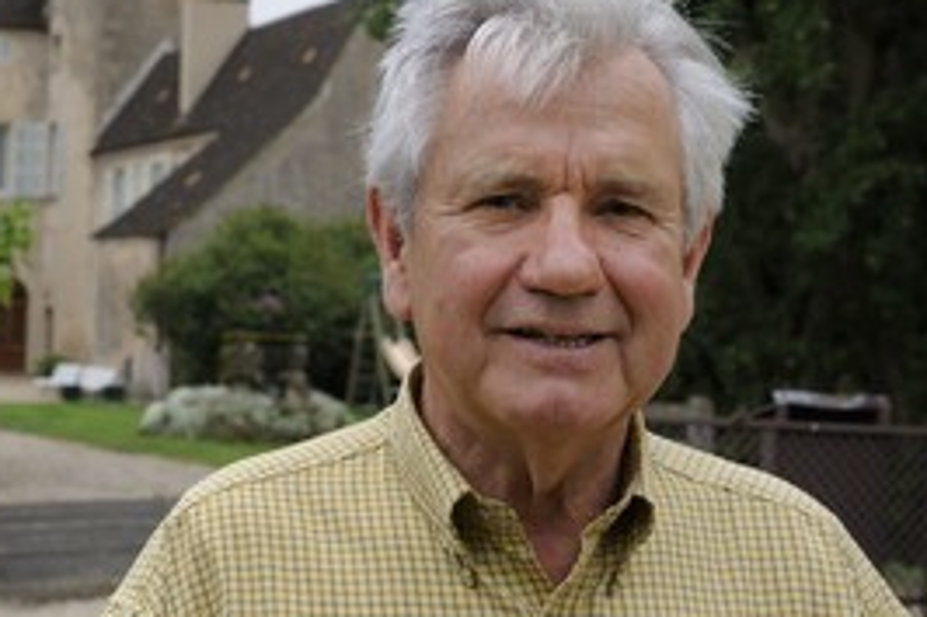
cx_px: 298
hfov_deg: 26.5
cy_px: 160
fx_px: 1956
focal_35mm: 76
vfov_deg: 17.8
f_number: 8
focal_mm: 48
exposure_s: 1/160
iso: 200
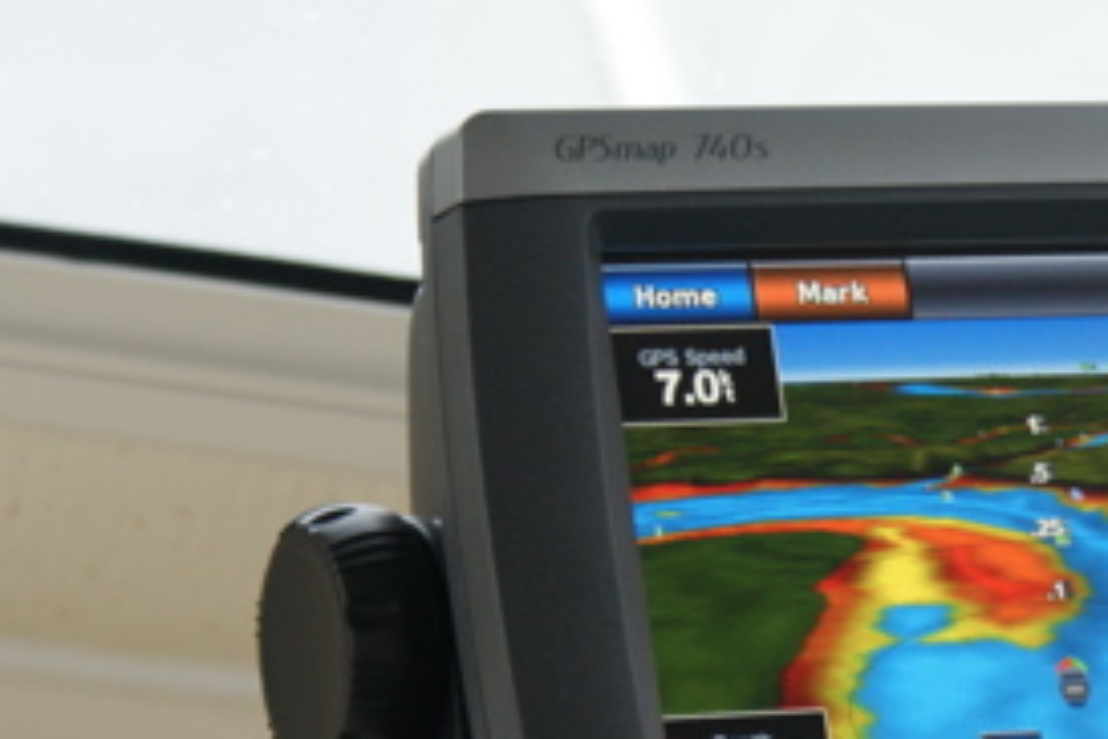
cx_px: 1145
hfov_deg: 8.3
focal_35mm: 246
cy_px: 599
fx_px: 7571
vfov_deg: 5.6
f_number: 5.6
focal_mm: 70
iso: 400
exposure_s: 1/80
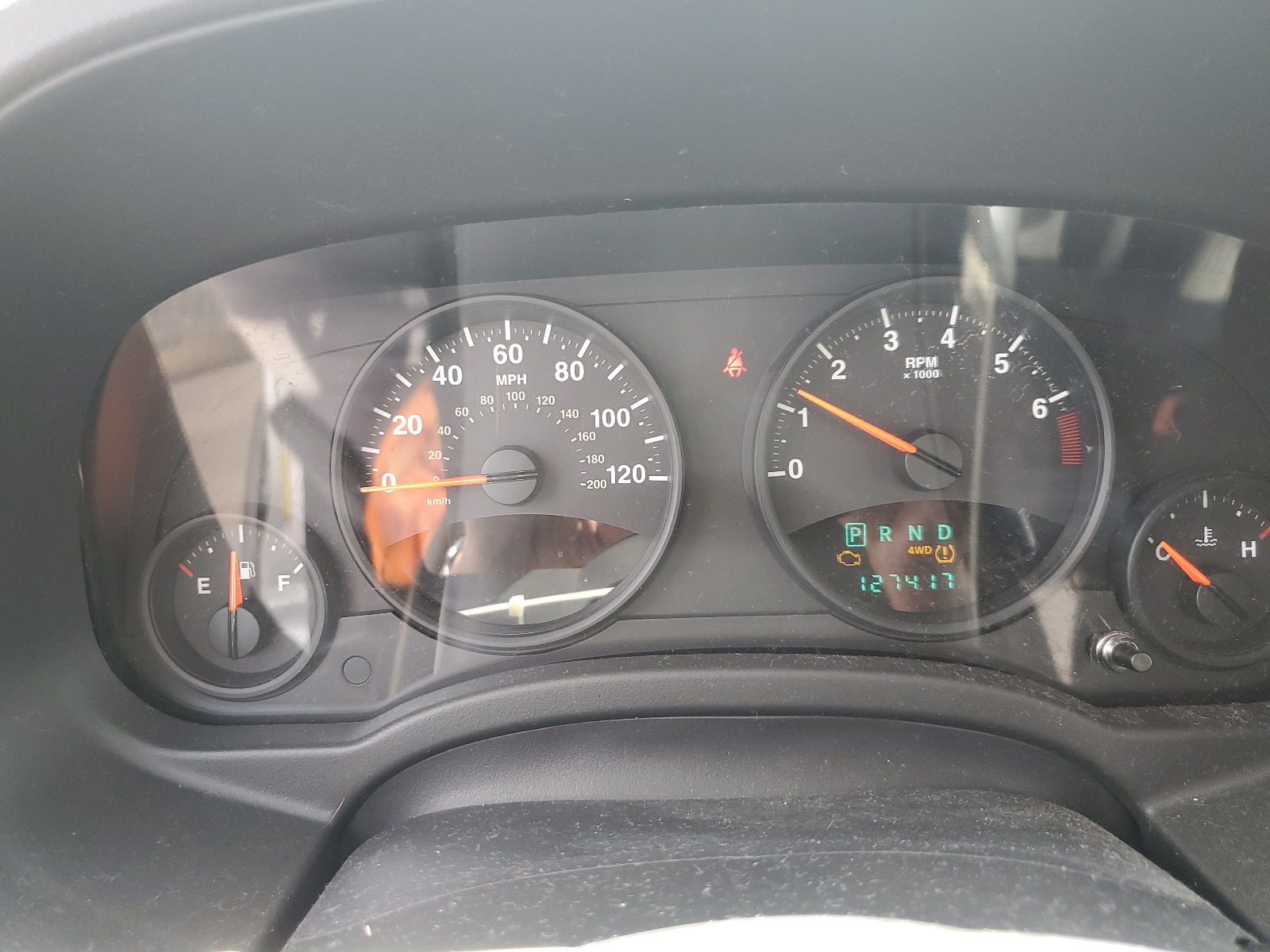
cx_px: 635
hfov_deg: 67.3
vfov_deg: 53.1
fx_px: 954
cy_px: 476
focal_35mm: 26
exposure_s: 1/120
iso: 82
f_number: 1.5
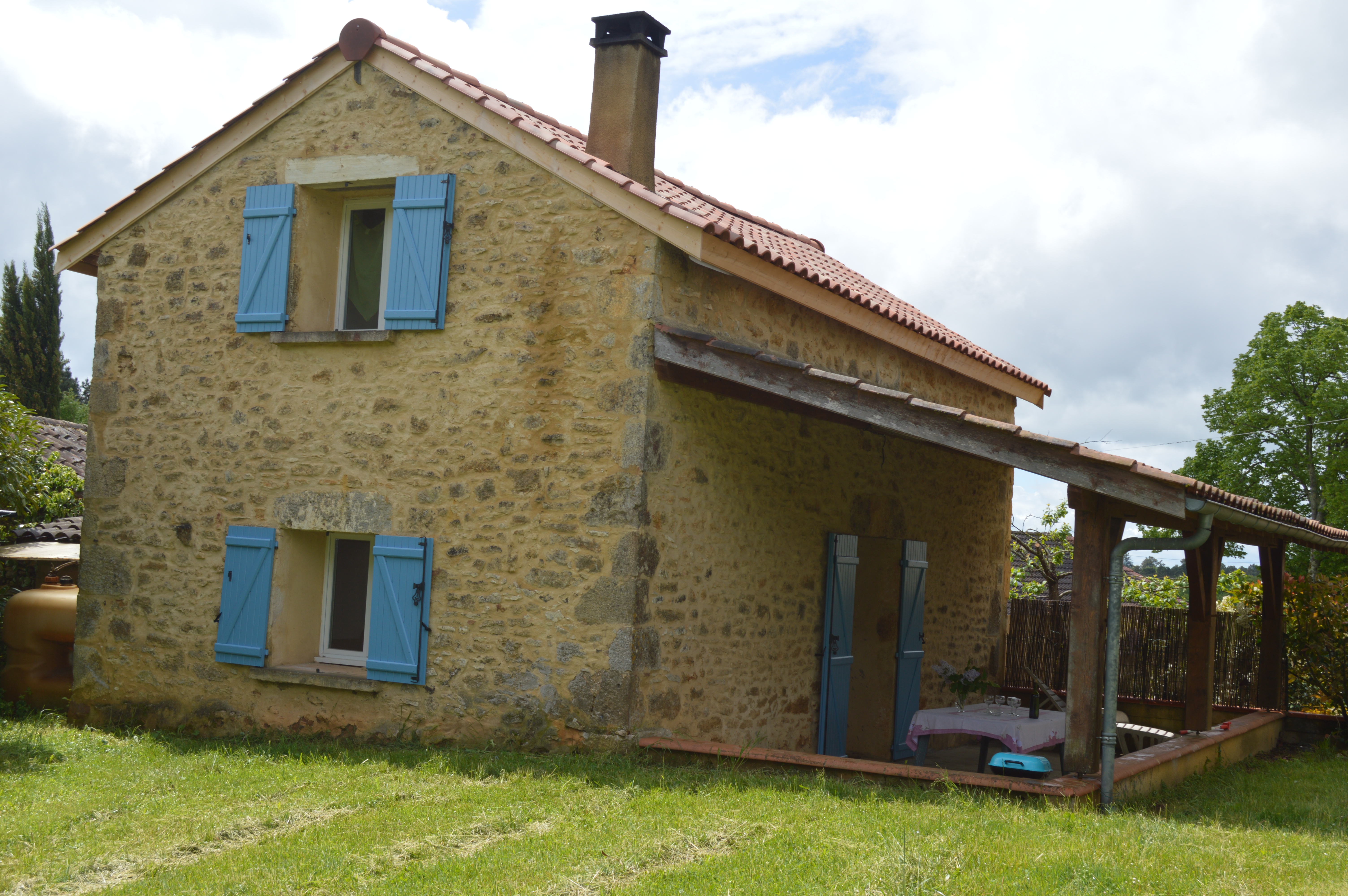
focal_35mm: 44
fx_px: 1627
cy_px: 448
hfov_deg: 45.0
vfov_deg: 30.8
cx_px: 674
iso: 100
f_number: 8
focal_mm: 29
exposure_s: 1/200
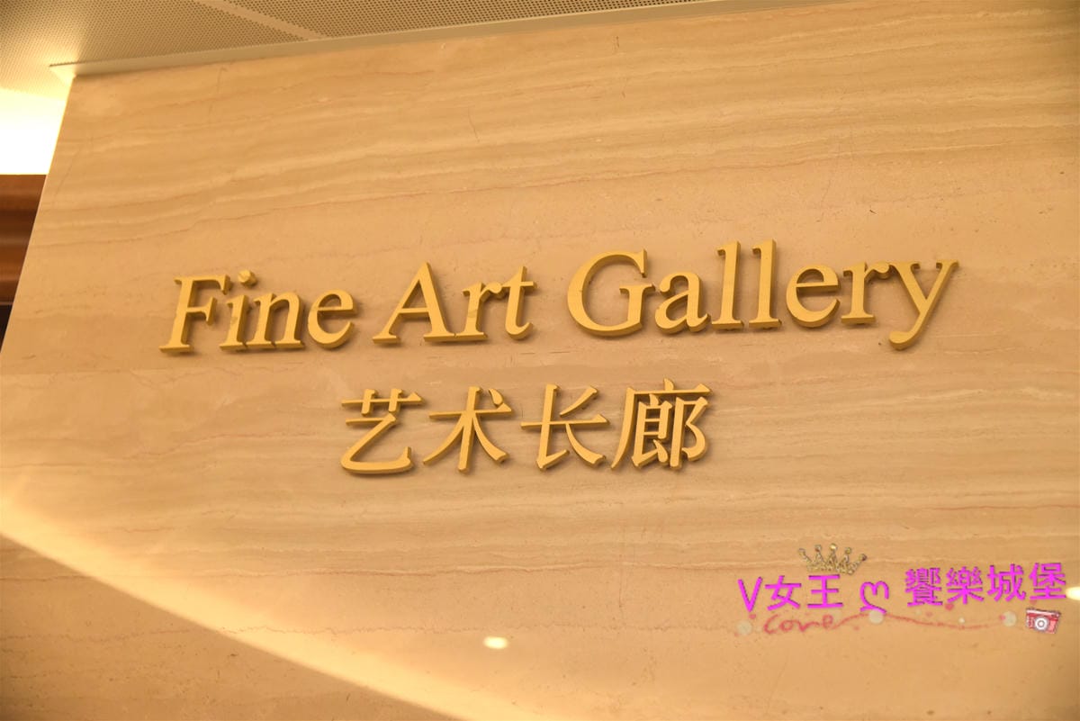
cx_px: 540
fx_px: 1741
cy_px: 360
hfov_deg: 34.5
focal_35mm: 58
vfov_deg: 23.4
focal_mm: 58
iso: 1600
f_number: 4
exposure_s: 1/60
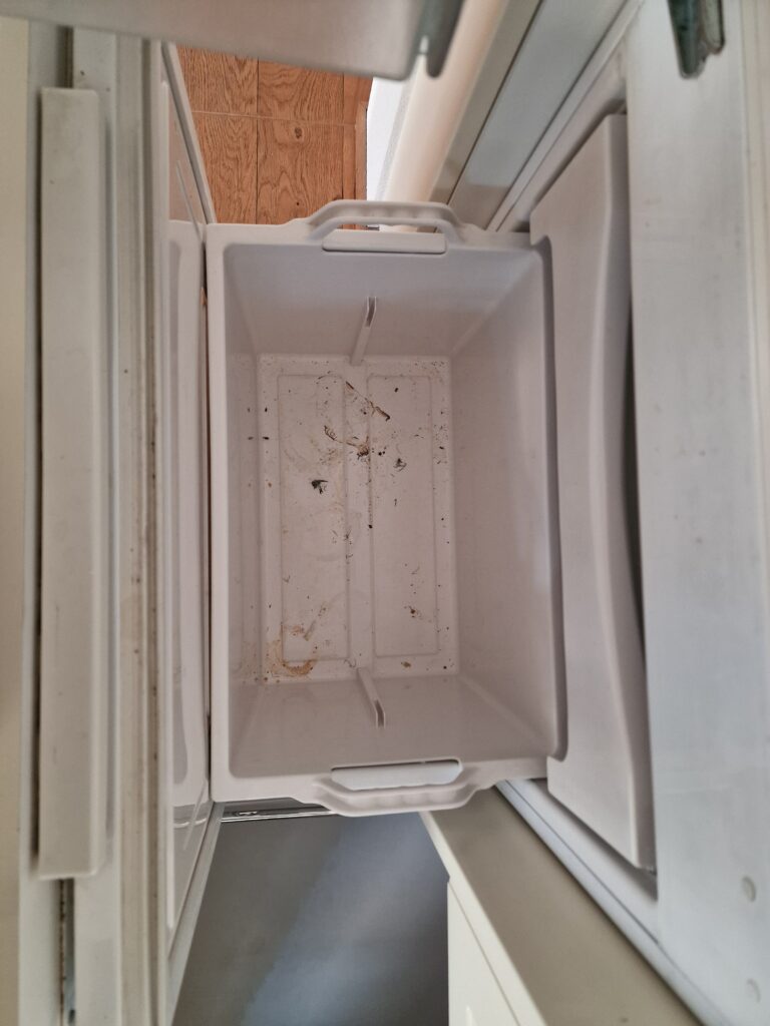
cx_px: 385
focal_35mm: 23
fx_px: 682
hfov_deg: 58.9
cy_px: 513
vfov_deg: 73.9
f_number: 1.8
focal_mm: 6.4
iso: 640
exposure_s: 1/33
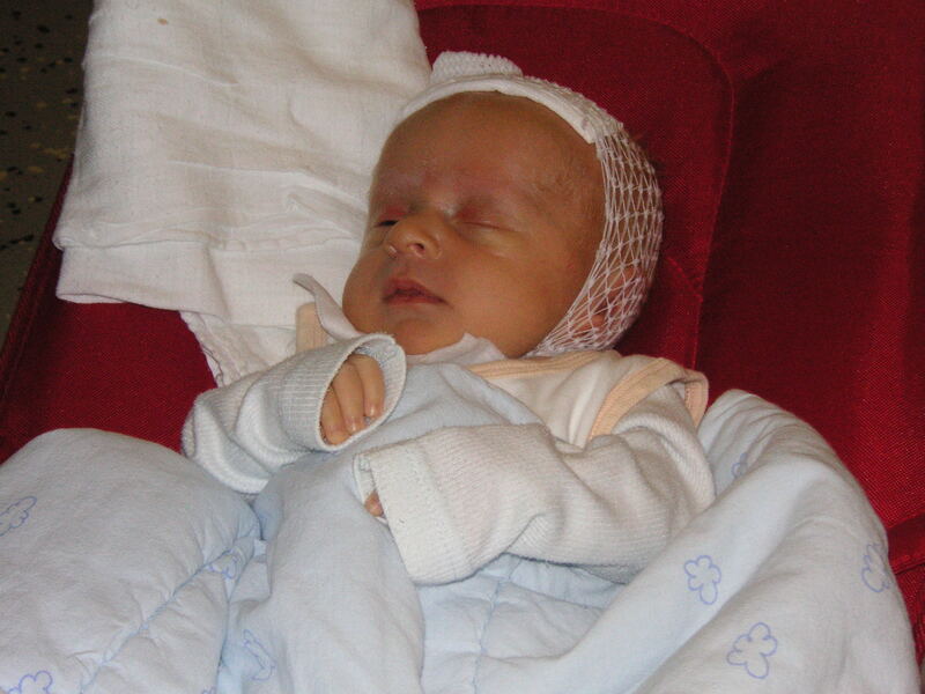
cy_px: 347
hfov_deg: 23.8
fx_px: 2191
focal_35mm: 82
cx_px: 462
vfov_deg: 18.0
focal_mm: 13.6
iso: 160
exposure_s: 1/90
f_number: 4.6
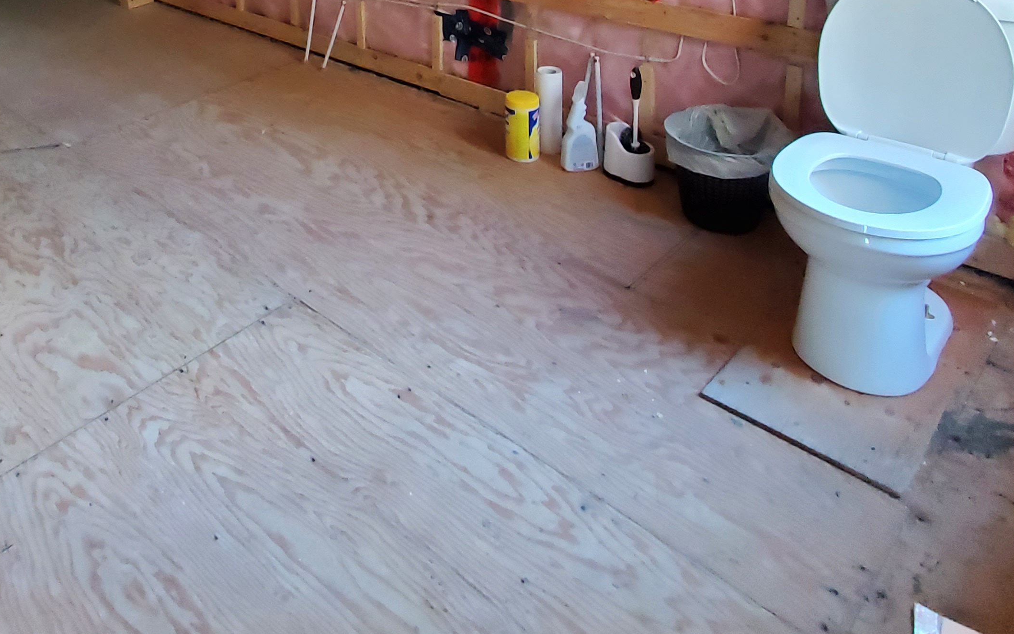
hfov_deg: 59.4
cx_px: 247
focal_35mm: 30
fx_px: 829
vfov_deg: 34.5
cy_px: -105
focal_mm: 1.8
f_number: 2.2
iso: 500
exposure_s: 1/29
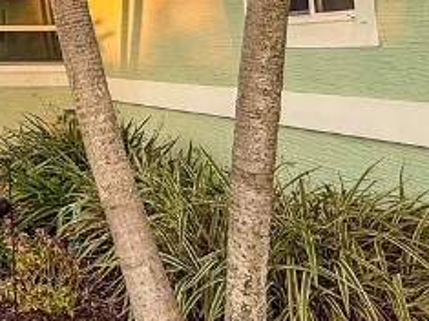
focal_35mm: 61
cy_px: -35
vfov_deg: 22.6
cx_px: -195
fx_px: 756
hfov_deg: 25.1
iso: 50
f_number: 2.2
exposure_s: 1/324
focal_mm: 2.22
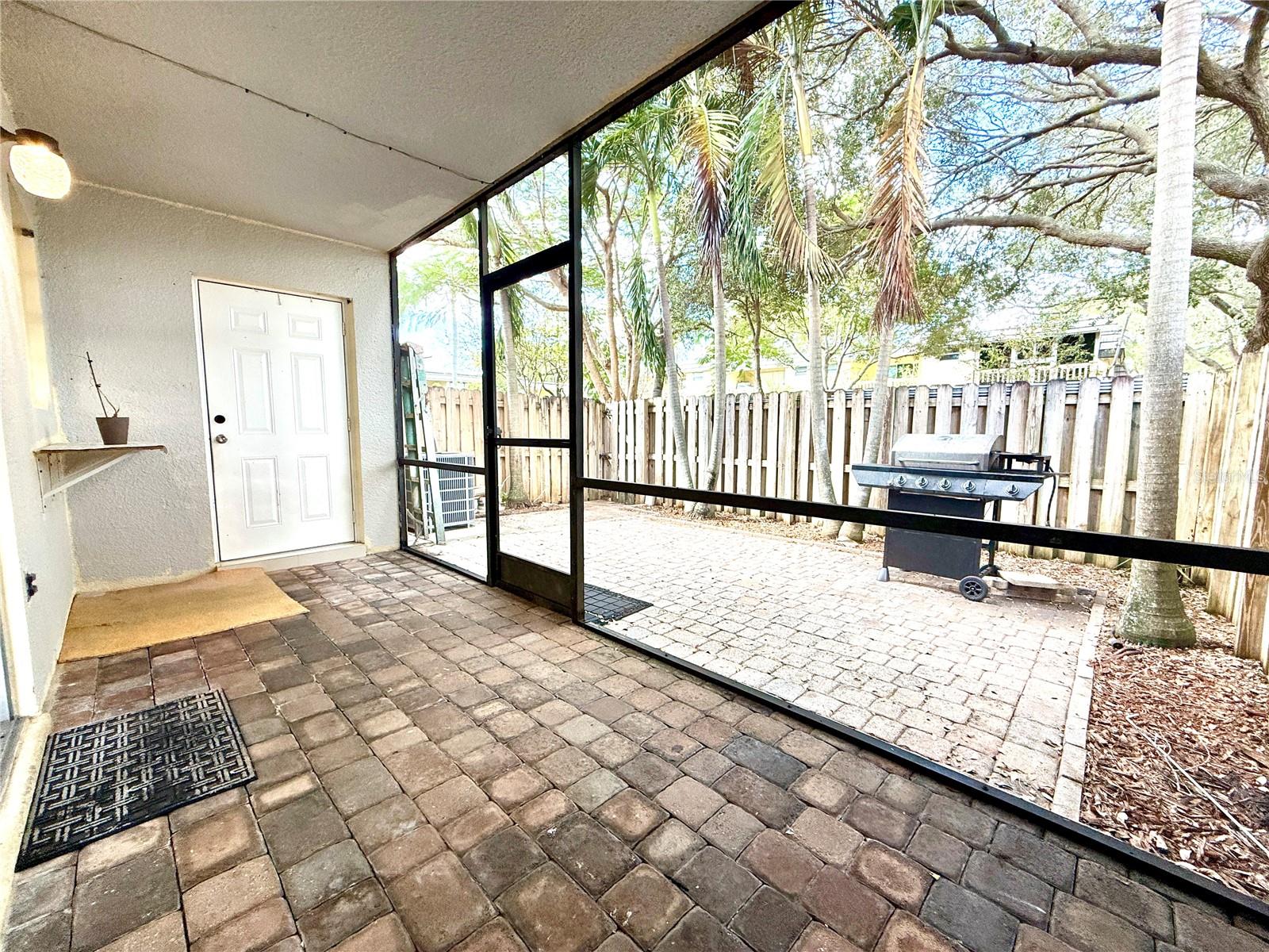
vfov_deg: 85.7
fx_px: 513
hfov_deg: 102.1
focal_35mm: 14
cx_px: 634
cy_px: 476
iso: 100
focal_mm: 2.22
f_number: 2.2
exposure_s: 1/120
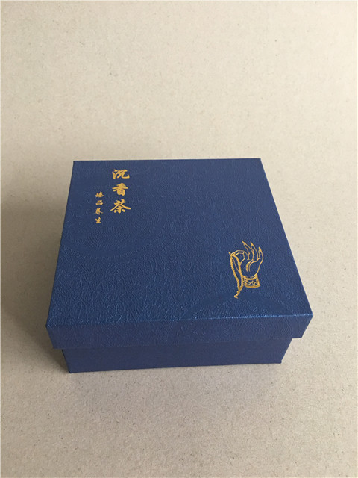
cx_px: 179
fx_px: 400
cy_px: 239
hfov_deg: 48.2
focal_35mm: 29
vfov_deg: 61.7
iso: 100
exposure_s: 1/17
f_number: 2.2
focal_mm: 4.15
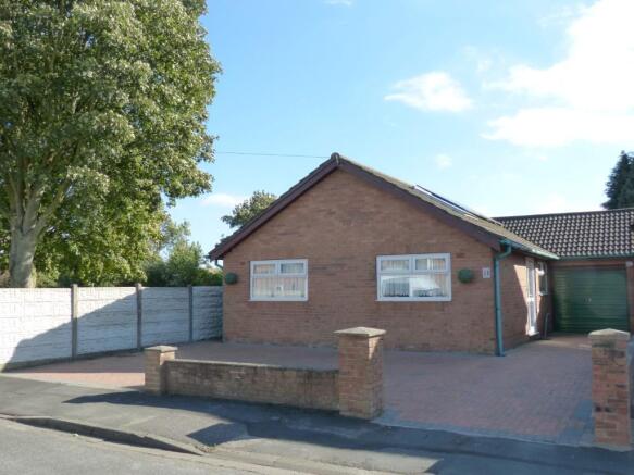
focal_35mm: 32
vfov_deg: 44.1
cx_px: 317
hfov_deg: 56.8
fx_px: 586
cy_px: 238
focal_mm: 5.7
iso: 160
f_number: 3.2
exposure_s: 1/800
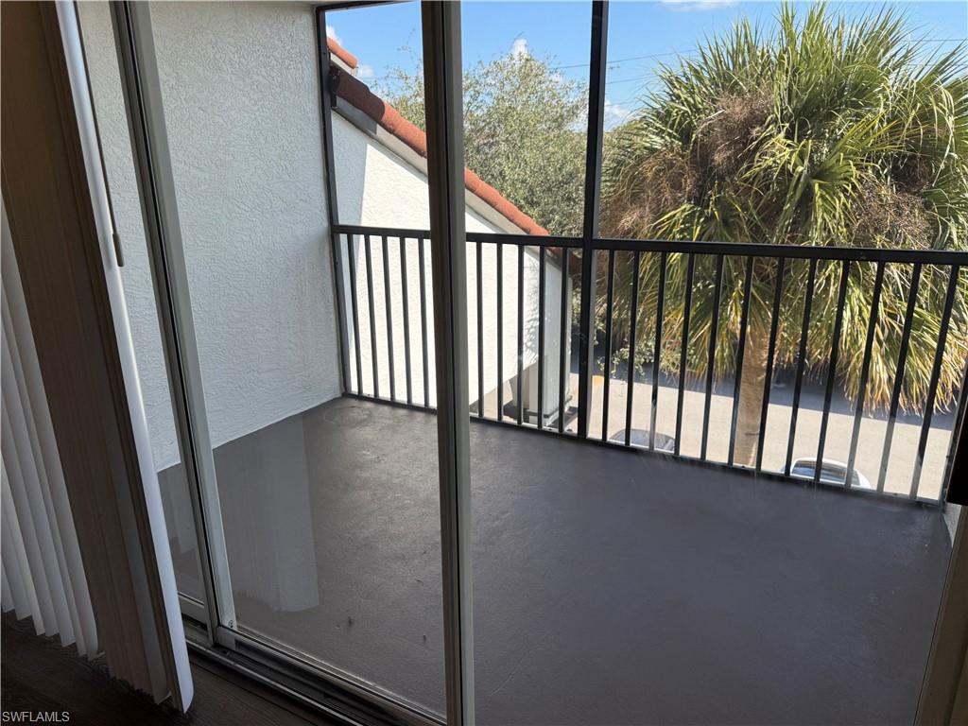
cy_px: 363
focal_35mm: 24
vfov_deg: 56.8
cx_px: 484
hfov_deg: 71.6
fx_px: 671
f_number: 1.78
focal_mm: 6.76
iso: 100
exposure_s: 1/1464
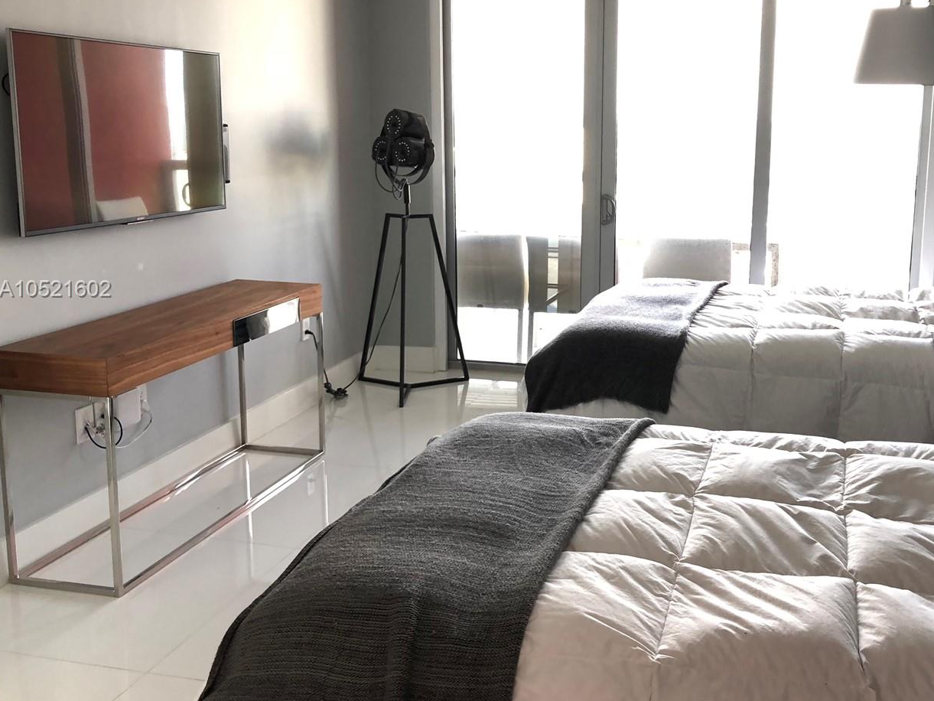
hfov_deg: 48.3
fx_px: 1025
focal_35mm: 38
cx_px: 607
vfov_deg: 37.6
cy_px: 290
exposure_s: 1/20
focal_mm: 3.99
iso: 40
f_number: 1.8
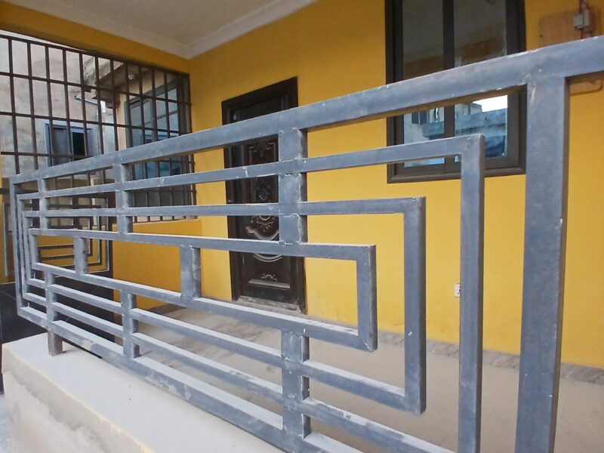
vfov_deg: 74.7
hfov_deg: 91.0
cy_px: 226
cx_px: 302
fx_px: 297
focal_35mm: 17
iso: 100
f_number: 2.2
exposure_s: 1/100
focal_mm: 1.4
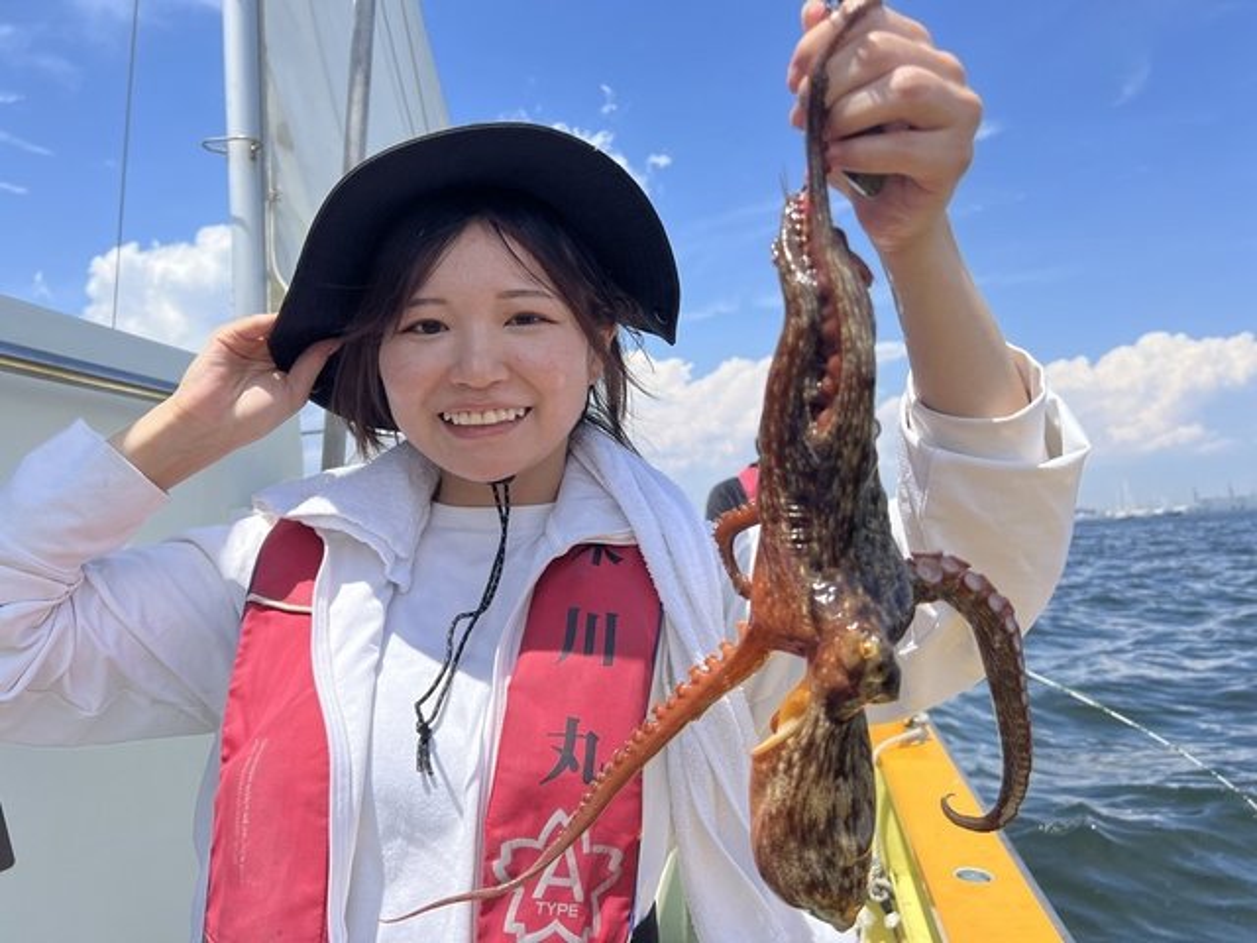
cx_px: 628
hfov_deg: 67.3
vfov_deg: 53.1
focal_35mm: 26
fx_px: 944
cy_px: 472
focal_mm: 5.7
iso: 50
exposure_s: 1/3356
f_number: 1.5
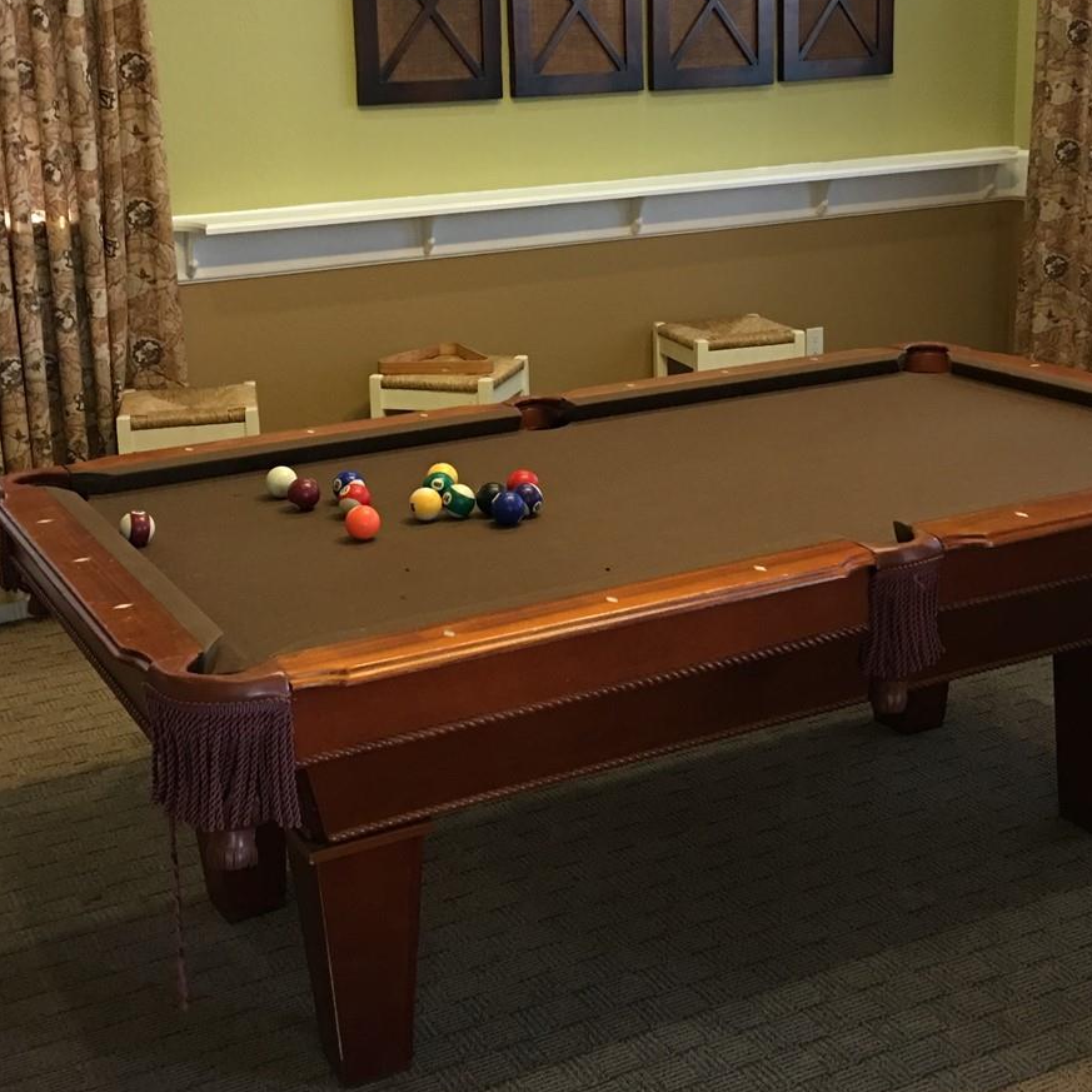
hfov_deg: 36.1
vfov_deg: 35.8
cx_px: 538
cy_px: 392
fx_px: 1677
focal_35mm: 47
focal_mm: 4.15
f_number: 2.2
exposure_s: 1/10
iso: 80
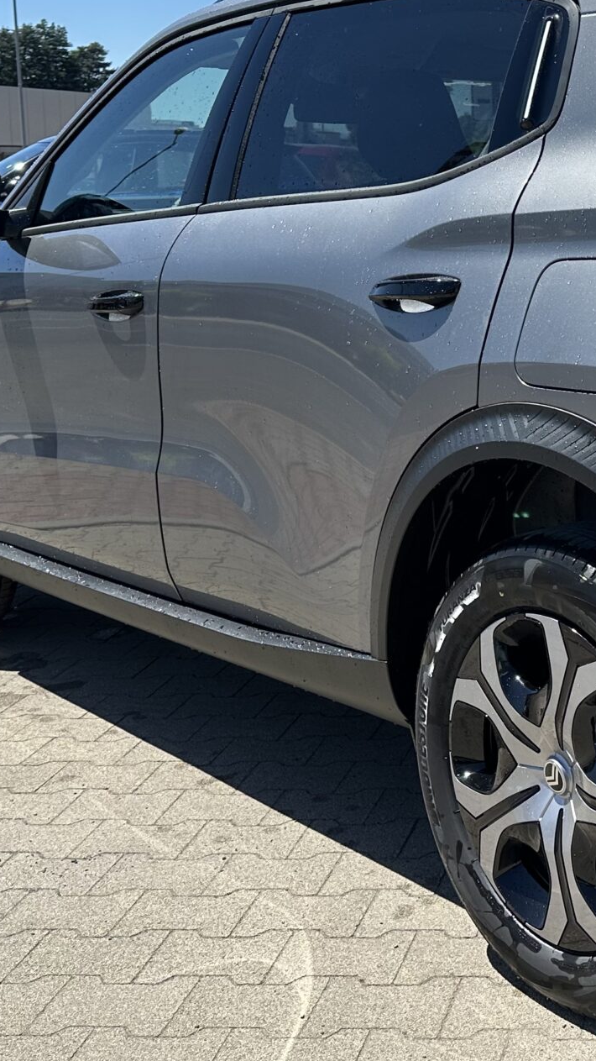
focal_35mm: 53
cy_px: 333
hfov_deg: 21.2
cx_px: 702
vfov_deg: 38.6
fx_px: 1490
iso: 80
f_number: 1.78
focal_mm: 6.86
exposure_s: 1/3472
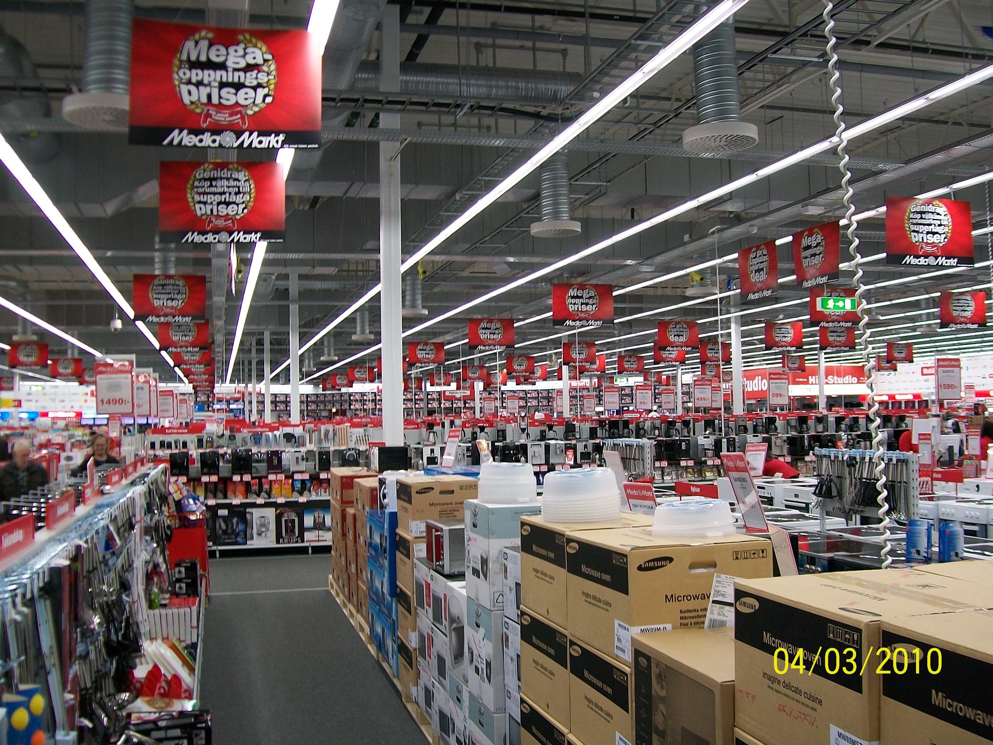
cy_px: 372
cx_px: 496
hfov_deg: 51.4
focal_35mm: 36
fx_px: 1033
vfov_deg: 39.7
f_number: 2.7
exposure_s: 1/30
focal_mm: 6
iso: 84
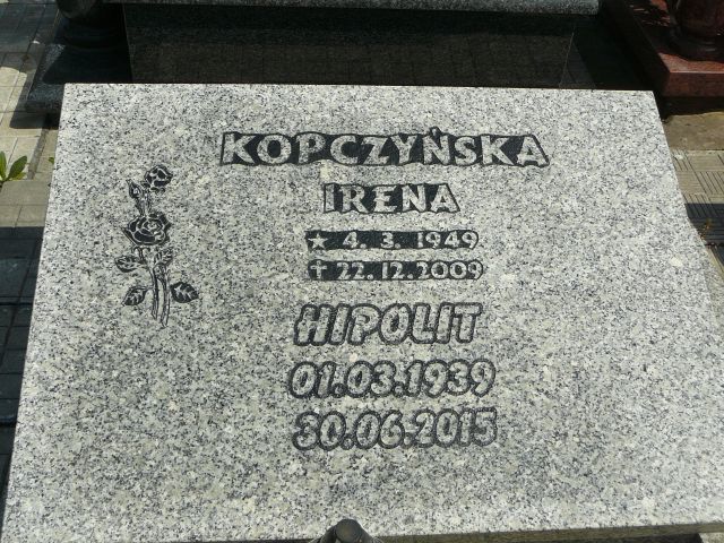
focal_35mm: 43
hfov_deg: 43.9
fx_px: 899
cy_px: 272
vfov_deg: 33.6
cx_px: 362
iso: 80
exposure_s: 1/800
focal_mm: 6.4
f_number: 5
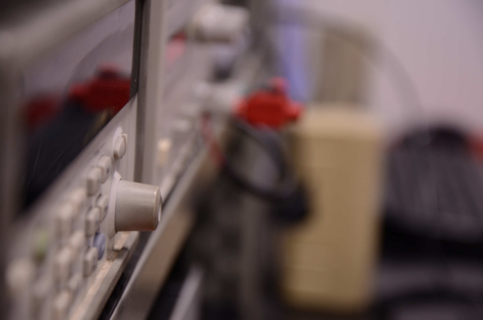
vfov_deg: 10.1
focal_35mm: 135
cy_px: 160
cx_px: 242
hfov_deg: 15.2
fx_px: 1807
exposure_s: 1/10
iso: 400
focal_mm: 90
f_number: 5.6
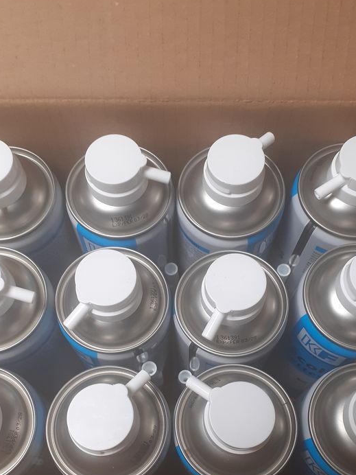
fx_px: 535
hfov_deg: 36.8
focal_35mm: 39
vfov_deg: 46.7
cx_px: 174
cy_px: 334
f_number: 1.9
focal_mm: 3.6
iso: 80
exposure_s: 1/60
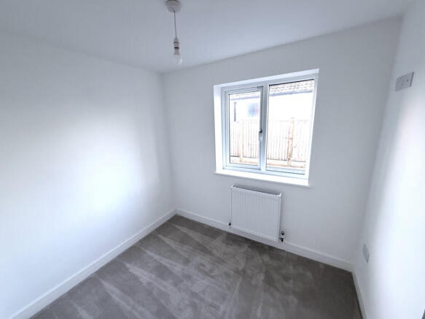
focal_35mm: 14
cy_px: 160
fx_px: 172
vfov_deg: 85.7
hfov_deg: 102.1
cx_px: 212
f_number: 2.2
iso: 320
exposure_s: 1/97
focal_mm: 2.22
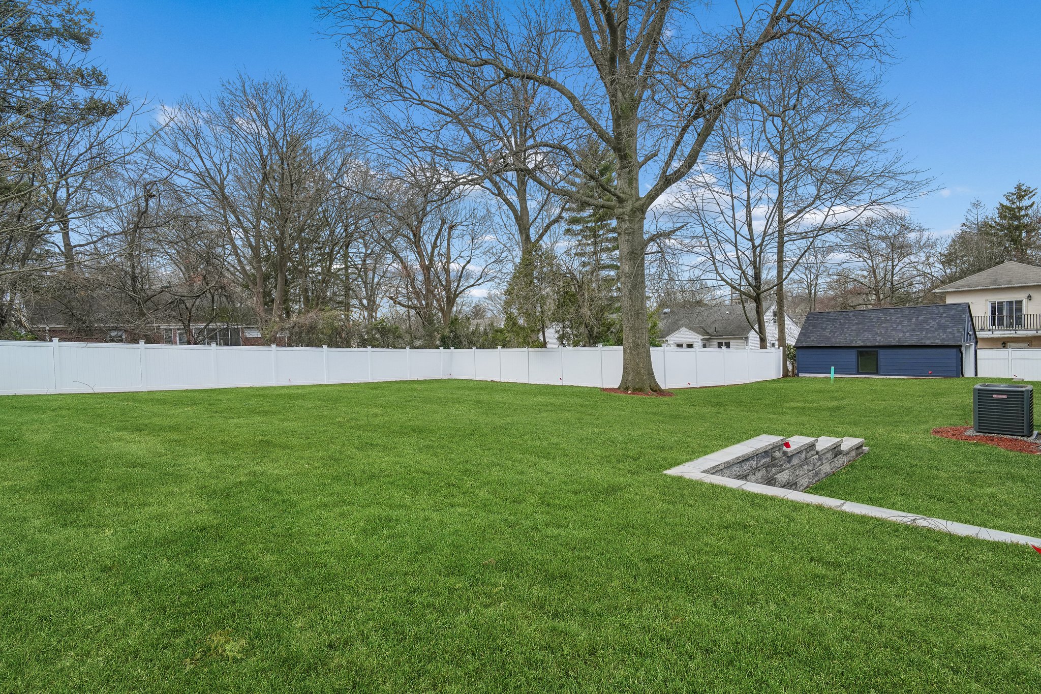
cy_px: 347
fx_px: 463
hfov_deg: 96.7
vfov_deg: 73.7
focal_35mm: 16
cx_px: 520
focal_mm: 16
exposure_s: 1/160
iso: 400
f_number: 8
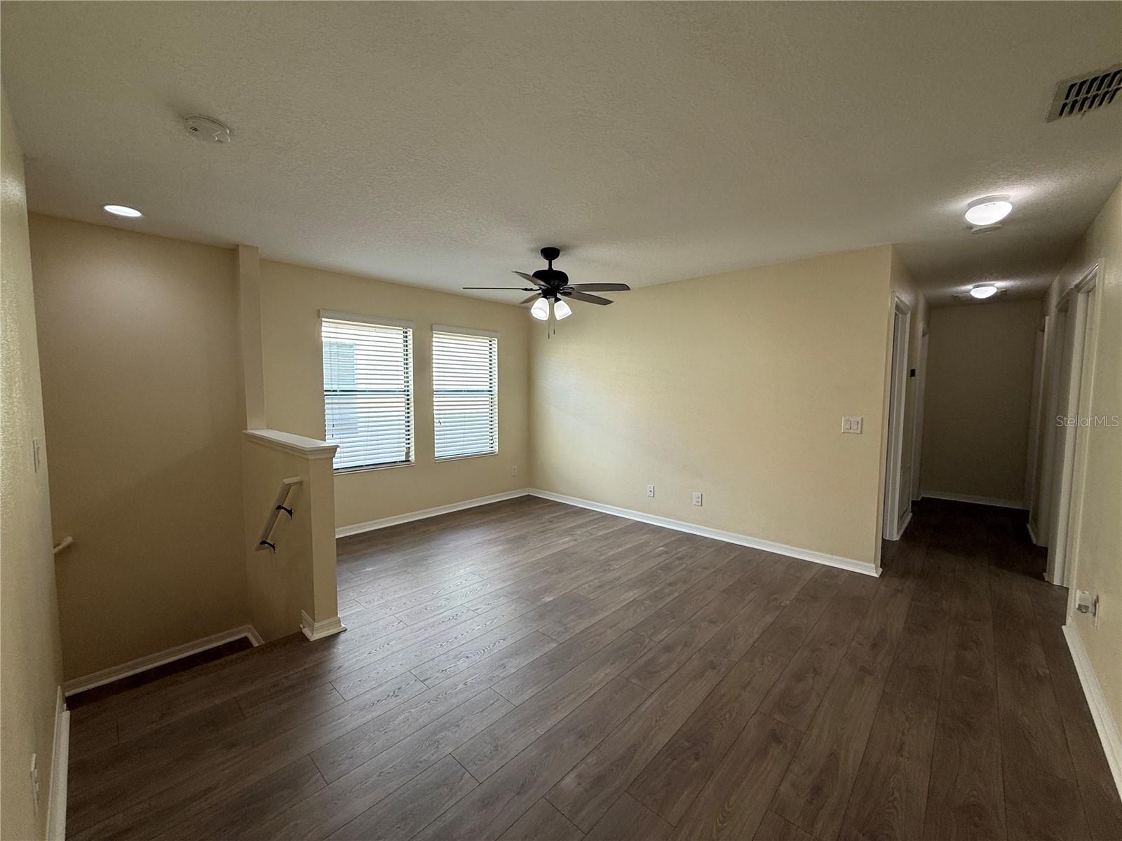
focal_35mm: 14
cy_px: 420
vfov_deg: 85.7
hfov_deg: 102.1
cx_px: 561
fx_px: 454
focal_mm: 2.22
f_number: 2.2
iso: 64
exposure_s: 1/124
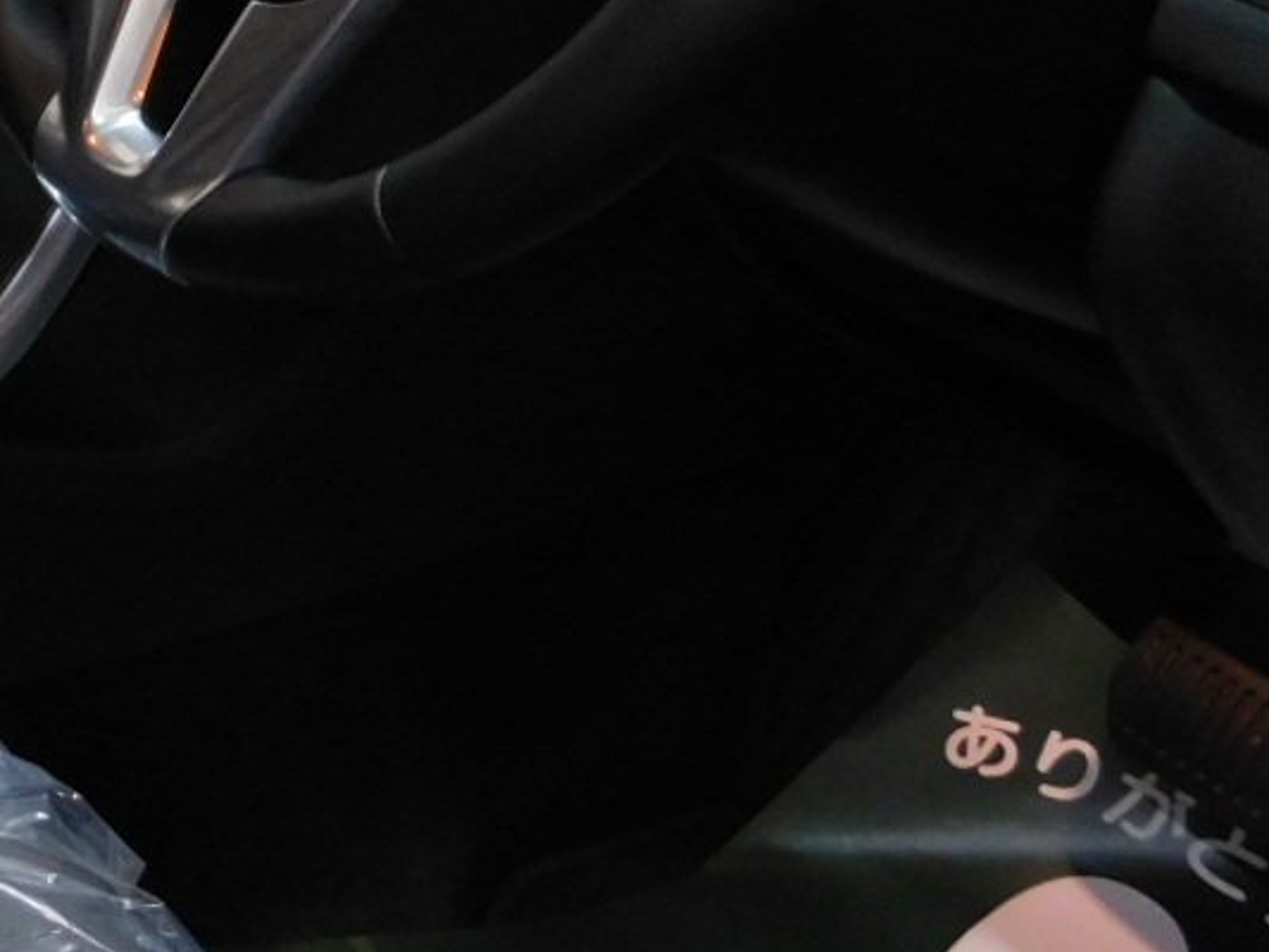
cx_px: -229
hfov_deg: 25.5
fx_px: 2530
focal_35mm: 69
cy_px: 64
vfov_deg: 20.8
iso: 400
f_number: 3
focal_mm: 4
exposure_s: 1/20
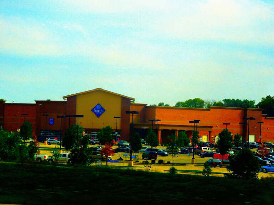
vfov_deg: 7.8
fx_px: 1512
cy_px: 102
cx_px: 137
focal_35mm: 191
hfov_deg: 10.4
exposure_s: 1/200
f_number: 5
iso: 160
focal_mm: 34.4
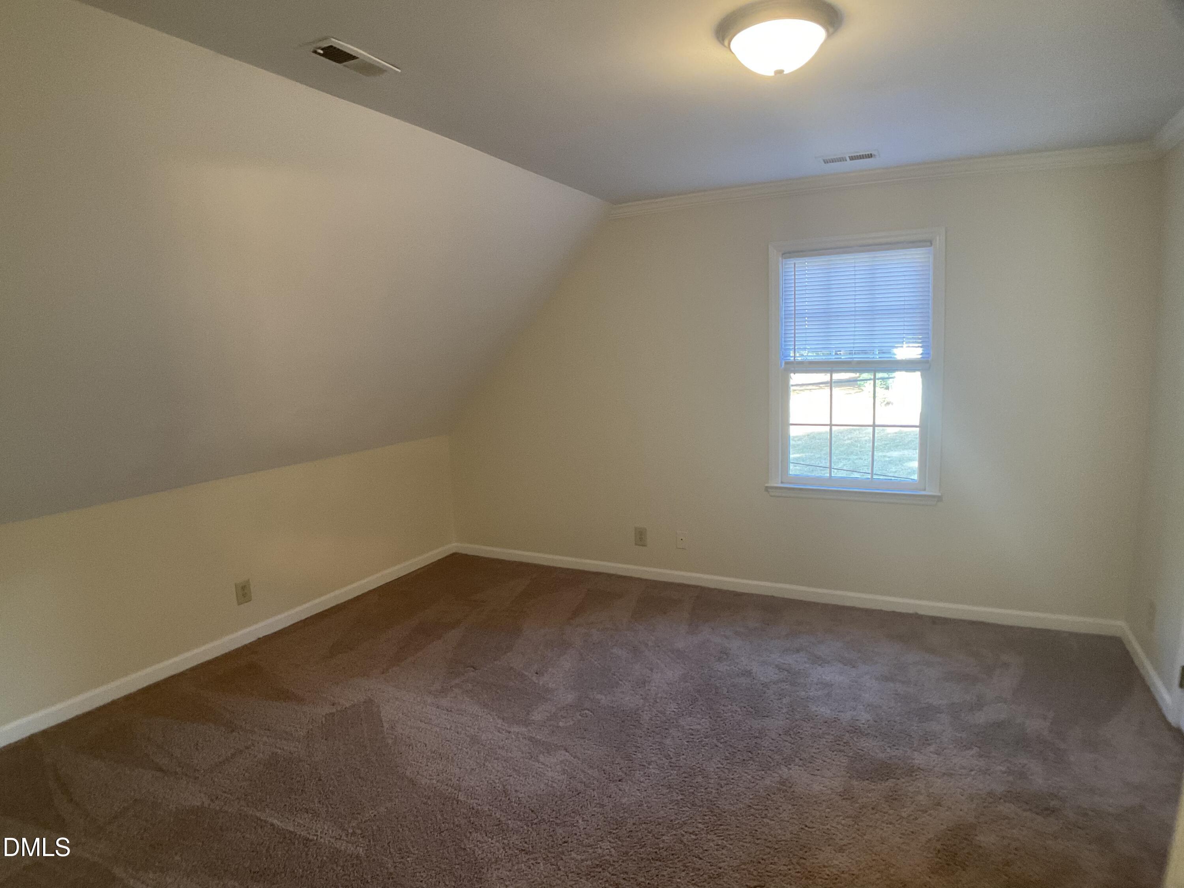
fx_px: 992
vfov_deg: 48.2
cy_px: 444
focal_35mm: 29
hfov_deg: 61.7
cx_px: 592
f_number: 1.8
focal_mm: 3
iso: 200
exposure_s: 1/60
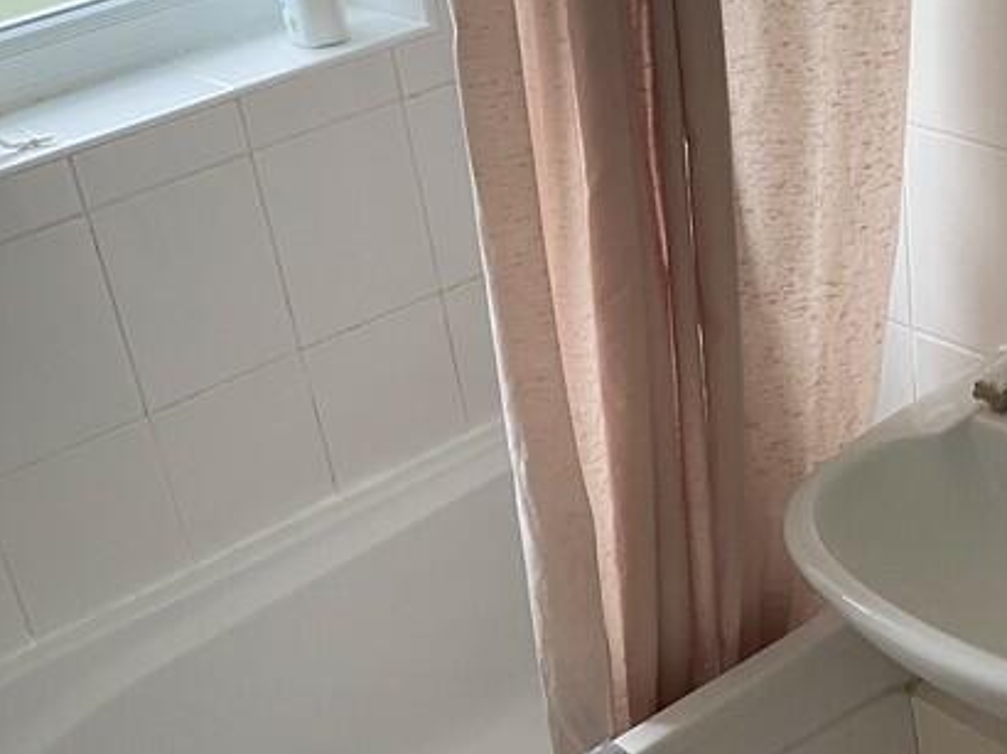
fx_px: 1890
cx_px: 744
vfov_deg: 22.5
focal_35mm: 65
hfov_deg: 29.4
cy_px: 501
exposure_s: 1/60
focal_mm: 4.25
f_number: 1.8
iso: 200
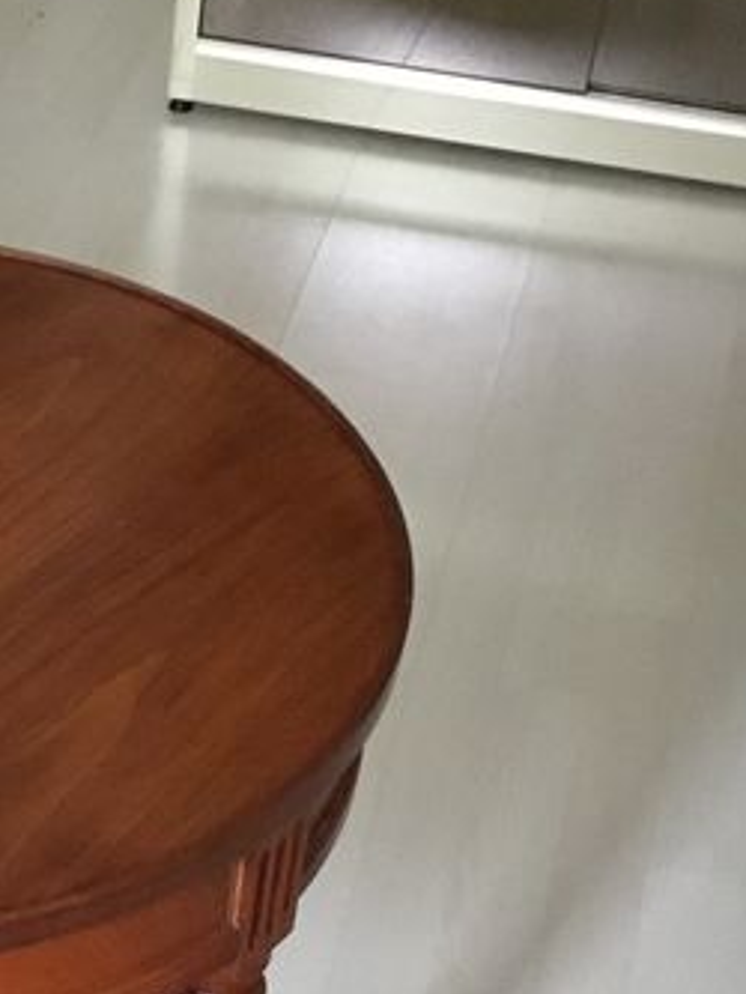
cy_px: 922
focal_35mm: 93
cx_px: -125
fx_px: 2671
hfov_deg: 15.4
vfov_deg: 20.6
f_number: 2.4
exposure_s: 1/33
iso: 200
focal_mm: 3.3
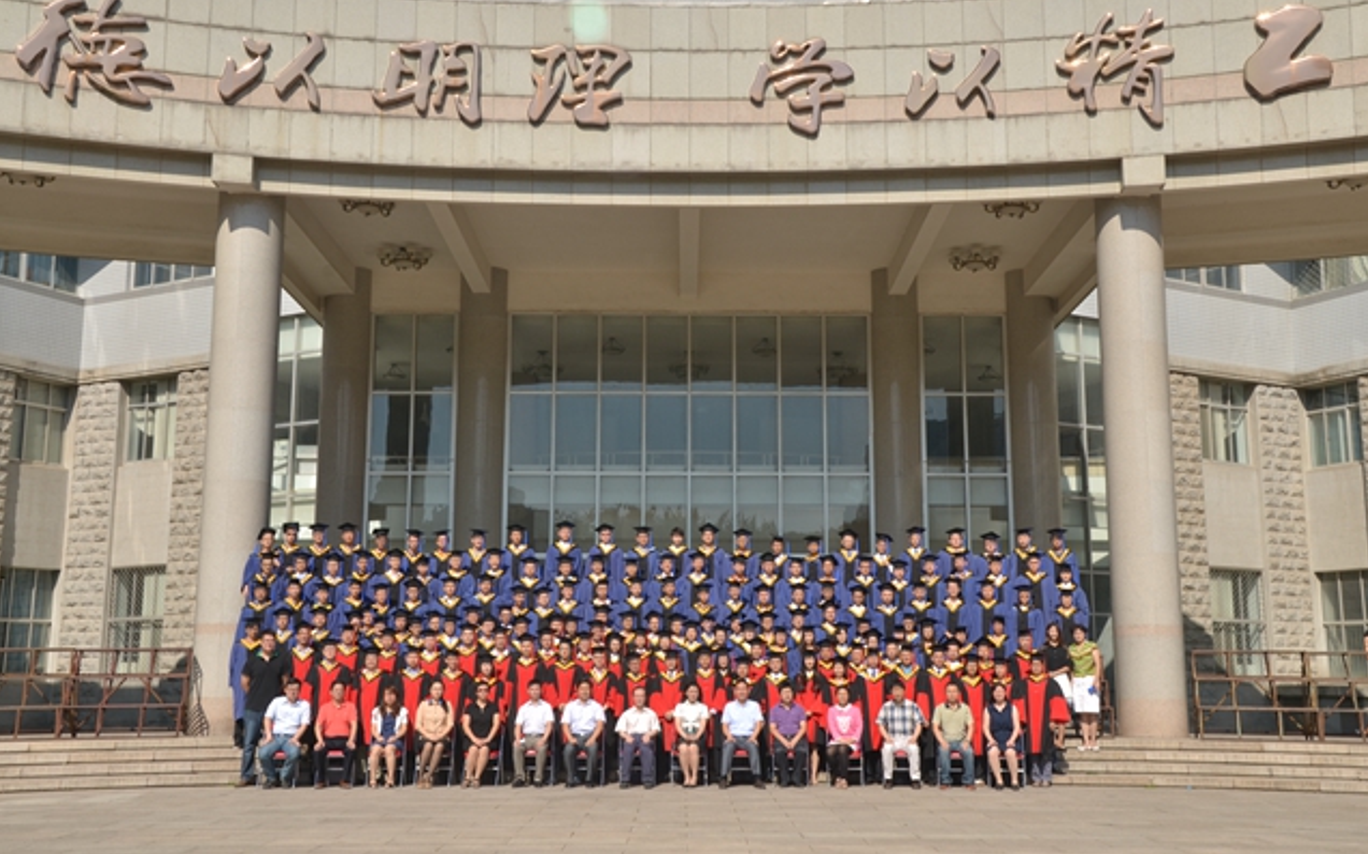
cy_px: 402
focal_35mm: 43
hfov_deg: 46.2
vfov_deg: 29.8
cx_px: 684
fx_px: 1603
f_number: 13
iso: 100
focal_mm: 28
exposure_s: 1/160
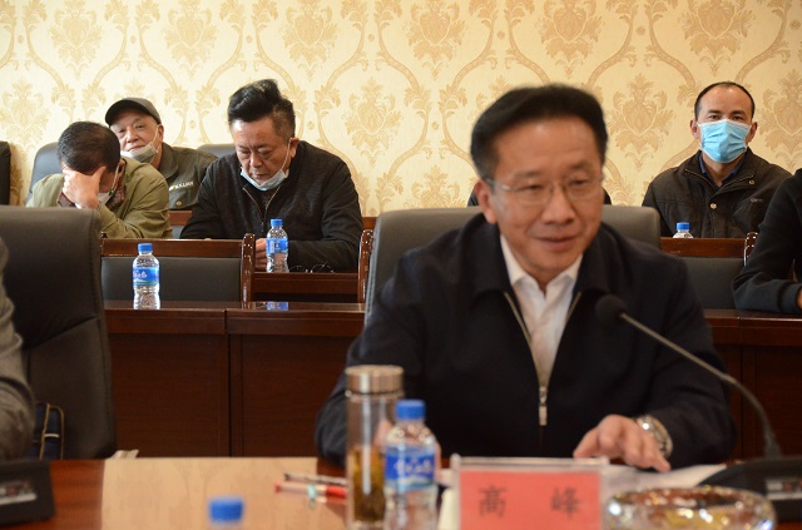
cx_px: 401
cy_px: 265
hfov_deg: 19.5
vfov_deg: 13.0
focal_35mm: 105
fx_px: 2333
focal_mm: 70
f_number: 5
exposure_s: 1/160
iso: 3600
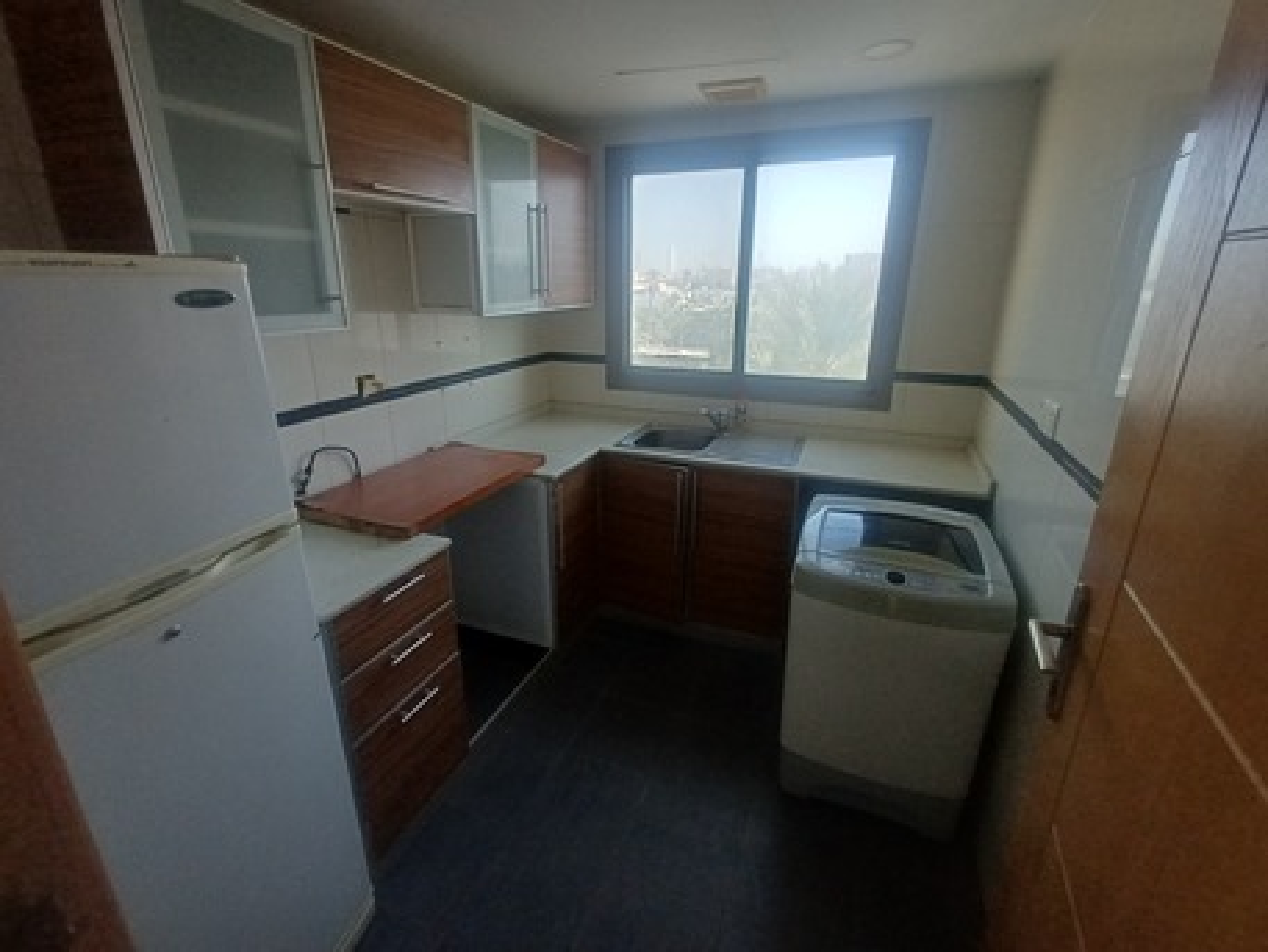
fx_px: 586
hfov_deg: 94.5
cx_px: 634
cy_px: 476
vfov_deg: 78.1
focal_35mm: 16
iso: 125
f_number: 2.2
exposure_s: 1/50
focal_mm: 1.64
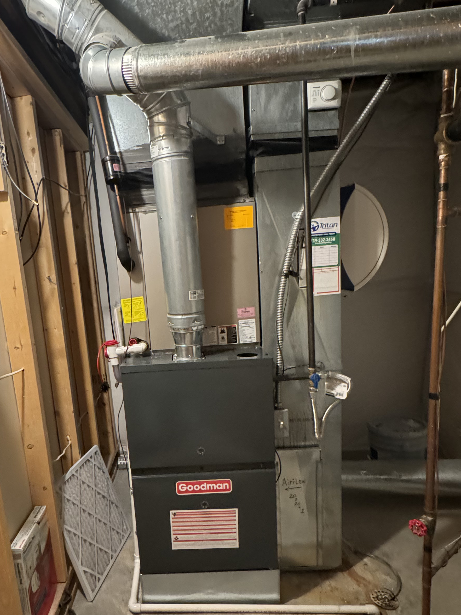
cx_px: 159
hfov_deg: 55.8
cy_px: 356
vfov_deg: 71.1
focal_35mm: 24
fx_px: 426
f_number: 2.2
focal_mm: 2.22
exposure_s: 1/40
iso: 1000
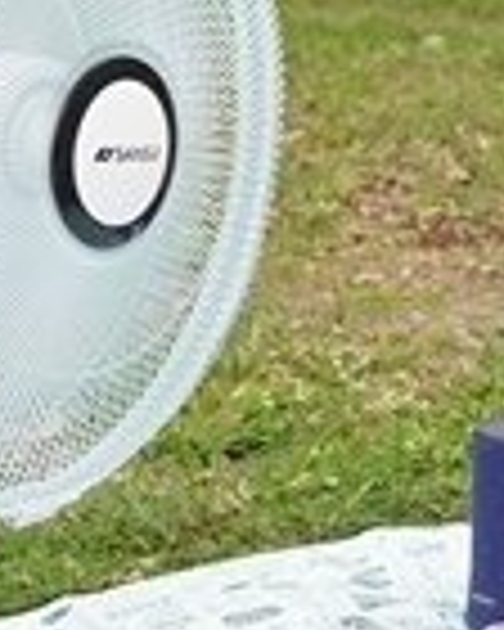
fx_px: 3170
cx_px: 1035
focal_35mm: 170
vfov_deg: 11.4
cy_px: 322
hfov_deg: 8.6
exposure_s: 1/60
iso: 100
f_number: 4.5
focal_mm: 26
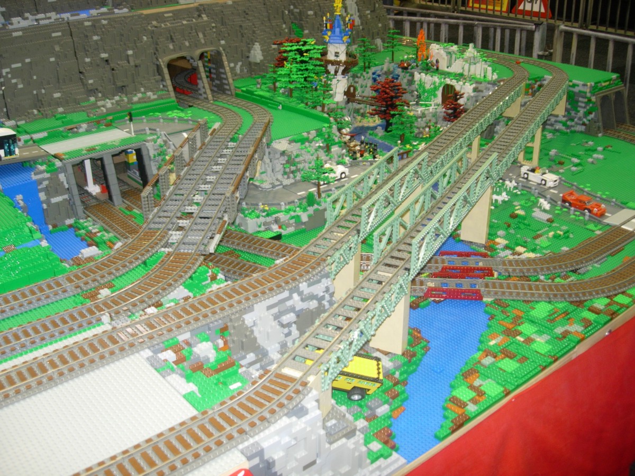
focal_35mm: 38
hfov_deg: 49.0
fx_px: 697
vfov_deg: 37.7
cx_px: 318
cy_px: 238
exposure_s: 1/10
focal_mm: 7.8
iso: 79
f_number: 2.8
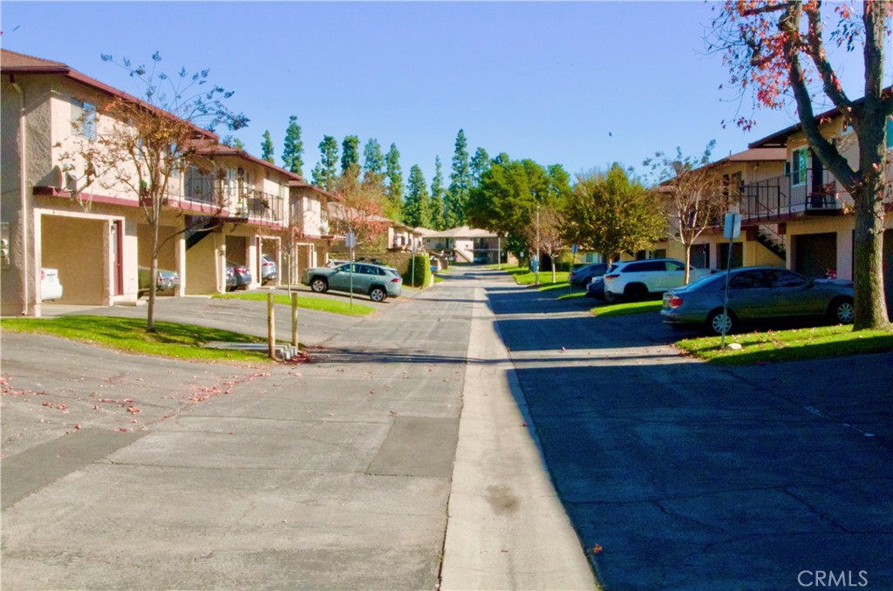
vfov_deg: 29.1
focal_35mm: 46
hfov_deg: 42.8
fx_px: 1139
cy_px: 296
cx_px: 446
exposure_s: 1/320
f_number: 14
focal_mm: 30.63
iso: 3200
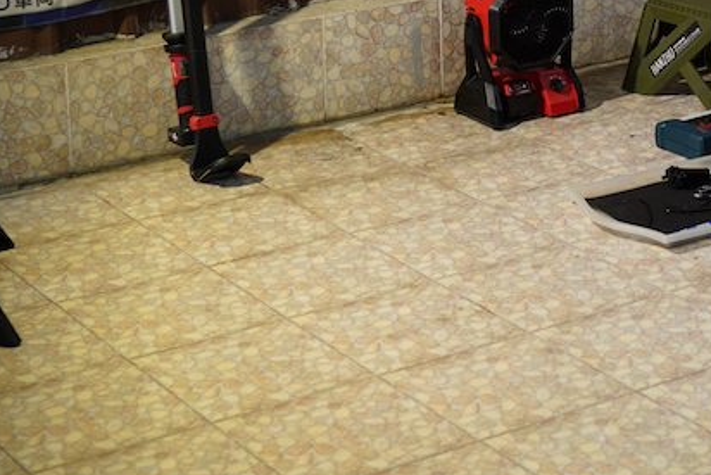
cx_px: 613
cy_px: -81
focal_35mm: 119
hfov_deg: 17.0
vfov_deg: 11.3
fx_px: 2351
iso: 160
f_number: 2
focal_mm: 35
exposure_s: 1/40
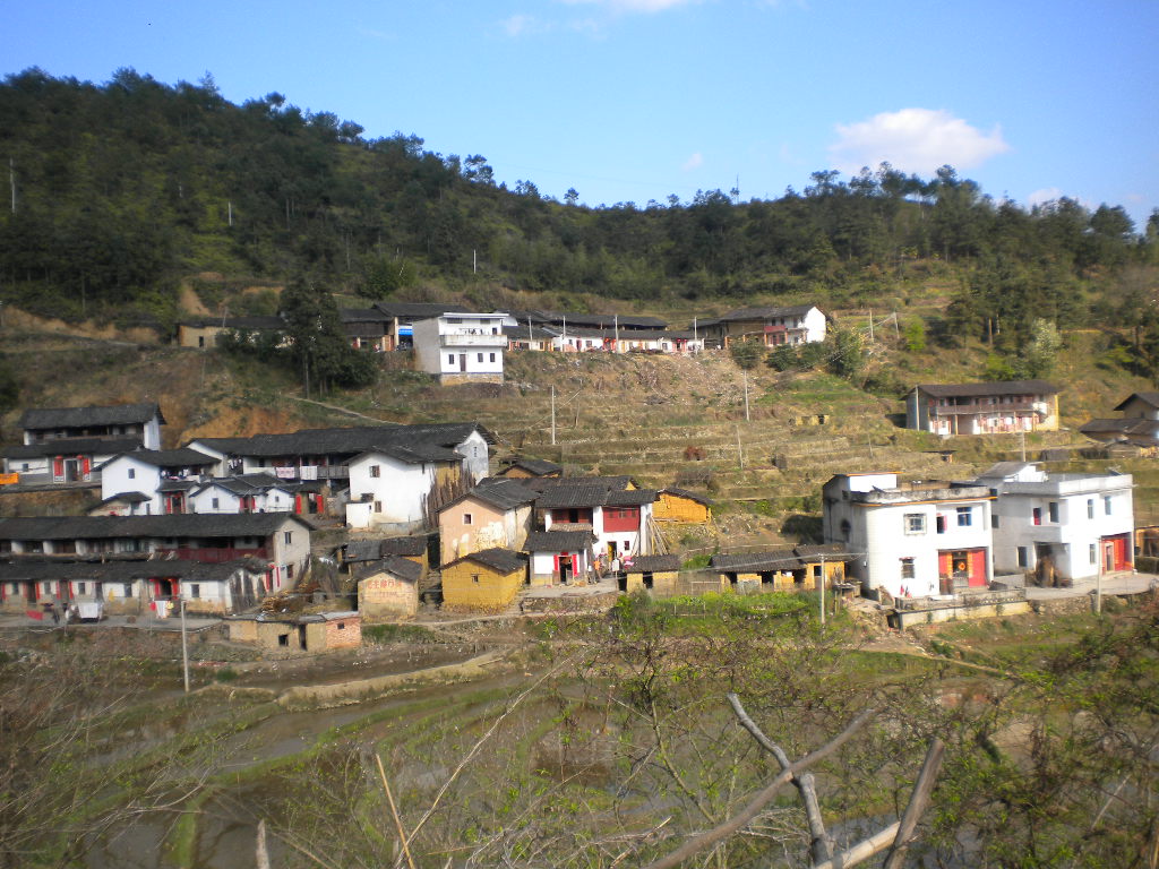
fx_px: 1172
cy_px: 434
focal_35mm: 35
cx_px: 580
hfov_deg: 52.6
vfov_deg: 40.7
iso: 80
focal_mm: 6.3
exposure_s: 1/333
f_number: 4.6
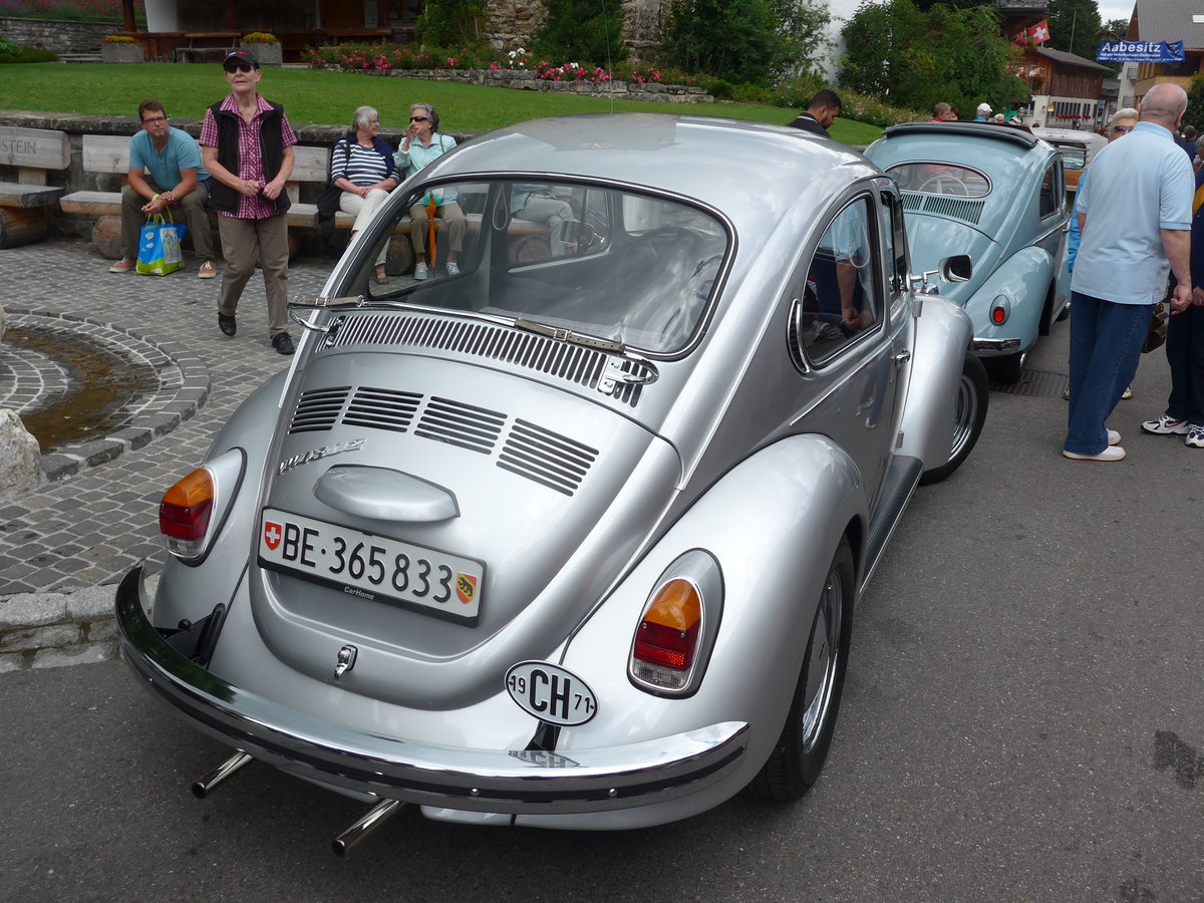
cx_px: 602
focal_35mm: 29
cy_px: 452
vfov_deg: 48.2
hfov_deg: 61.7
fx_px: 1009
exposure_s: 1/800
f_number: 2.8
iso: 80
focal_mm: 6
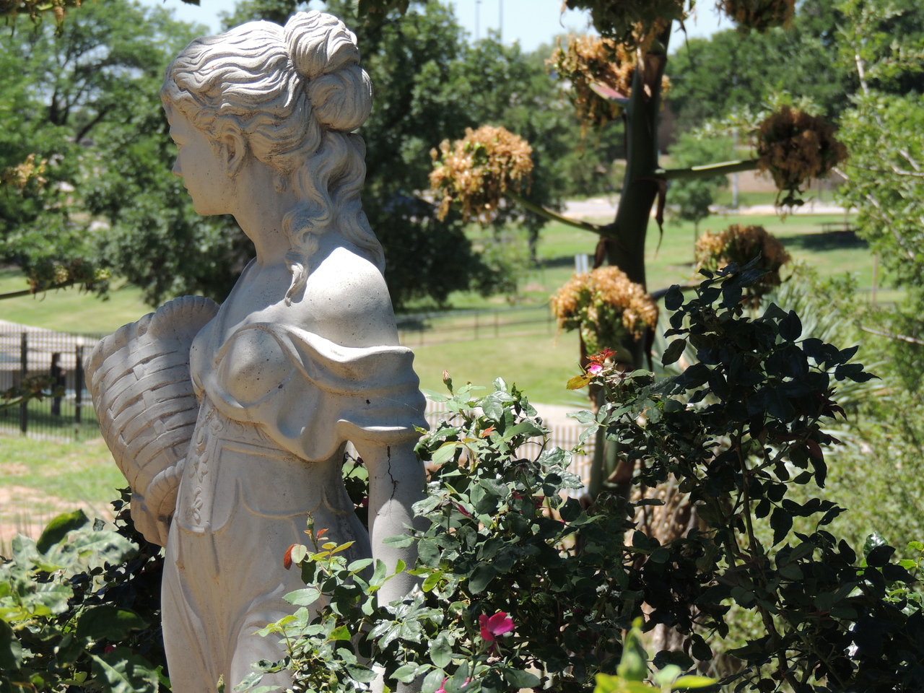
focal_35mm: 155
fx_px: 4137
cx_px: 462
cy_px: 346
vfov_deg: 9.6
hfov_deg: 12.7
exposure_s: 1/320
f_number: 4.4
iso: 100
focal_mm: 27.6
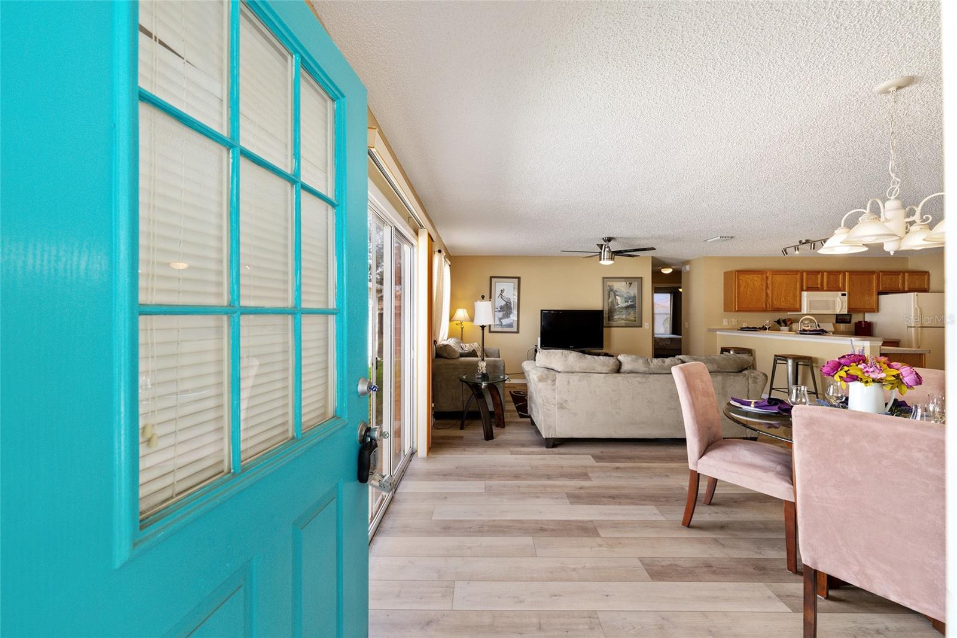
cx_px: 478
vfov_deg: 81.2
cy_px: 319
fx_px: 372
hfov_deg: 104.3
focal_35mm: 14
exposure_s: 1/50
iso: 400
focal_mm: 14
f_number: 8
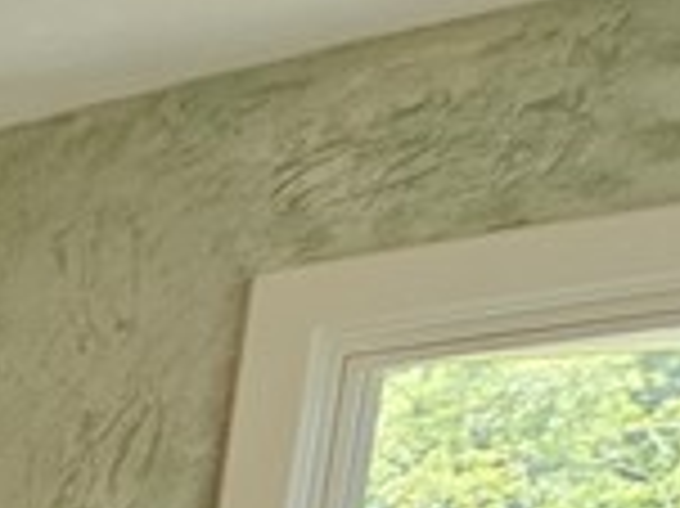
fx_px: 1727
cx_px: -1243
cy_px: 1290
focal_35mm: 88
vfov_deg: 12.4
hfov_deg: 12.3
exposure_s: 1/60
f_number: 2.2
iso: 100
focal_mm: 2.2
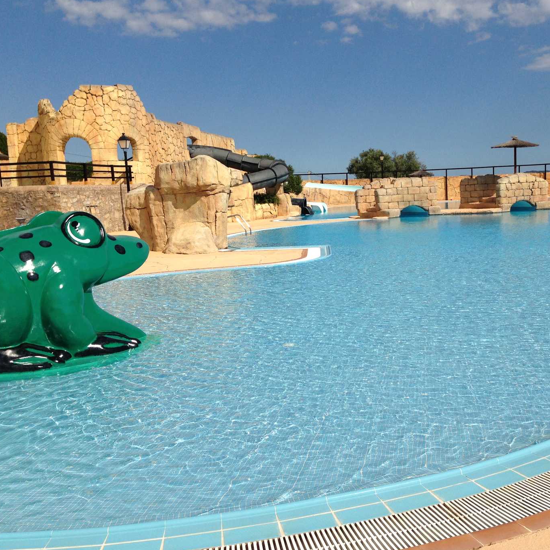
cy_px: 268
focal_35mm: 41
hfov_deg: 40.6
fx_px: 737
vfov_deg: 40.9
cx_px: 351
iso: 50
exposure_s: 1/3623
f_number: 2.4
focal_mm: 4.13
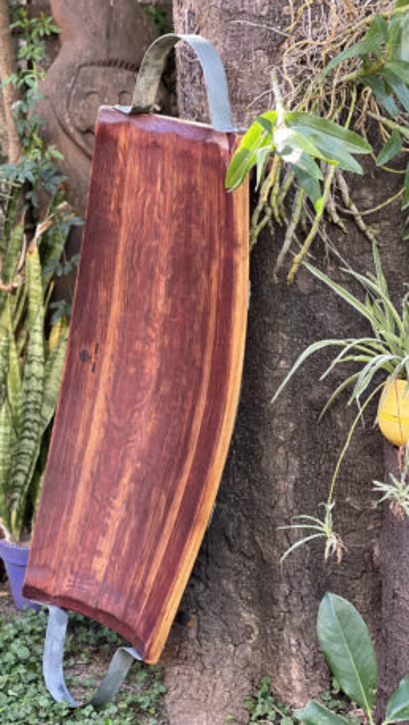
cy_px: 362
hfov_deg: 14.2
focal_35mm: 85
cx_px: 155
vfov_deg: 25.0
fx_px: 1637
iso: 250
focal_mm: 9
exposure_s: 1/101
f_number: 2.8
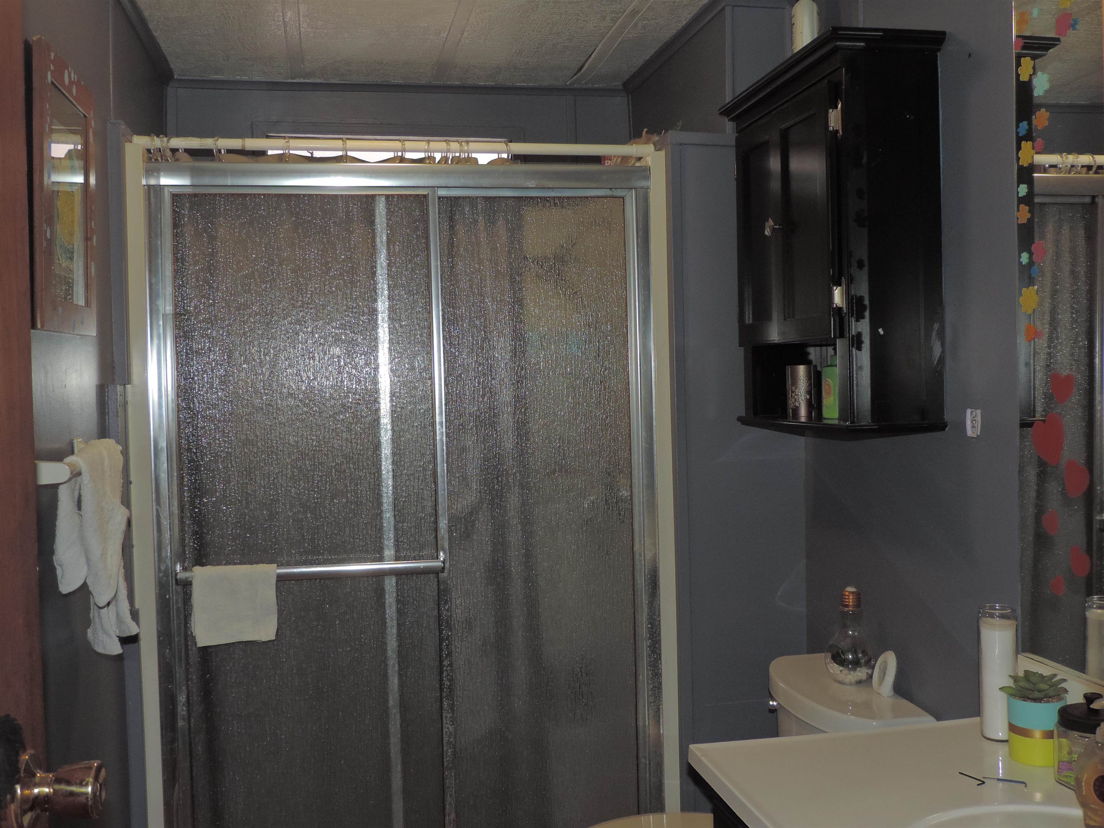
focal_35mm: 35
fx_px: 1116
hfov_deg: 52.6
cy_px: 414
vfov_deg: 40.7
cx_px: 552
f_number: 3.3
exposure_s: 1/30
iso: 200
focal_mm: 6.2
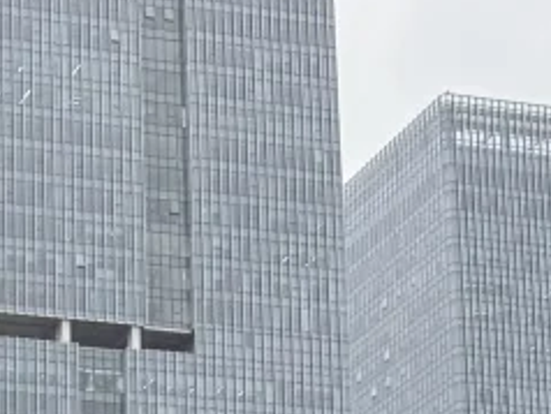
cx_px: -373
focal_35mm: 145
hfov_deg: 12.6
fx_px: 2310
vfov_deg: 9.3
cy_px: 946
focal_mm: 6.76
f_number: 1.78
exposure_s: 1/805
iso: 80
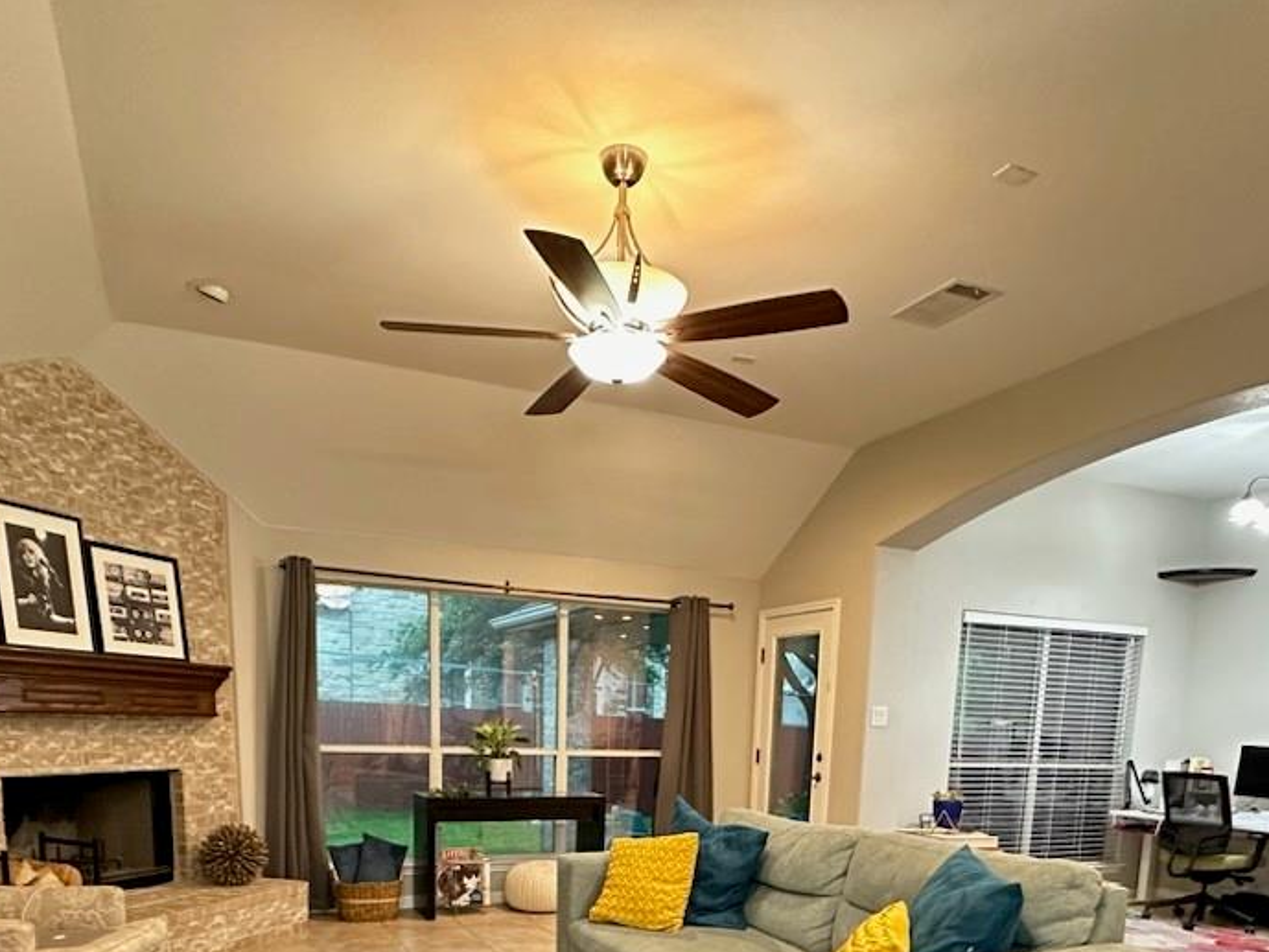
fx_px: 953
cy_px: 880
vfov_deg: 47.0
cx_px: 624
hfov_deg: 67.3
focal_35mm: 26
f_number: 2.2
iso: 1000
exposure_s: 1/40
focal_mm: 2.22
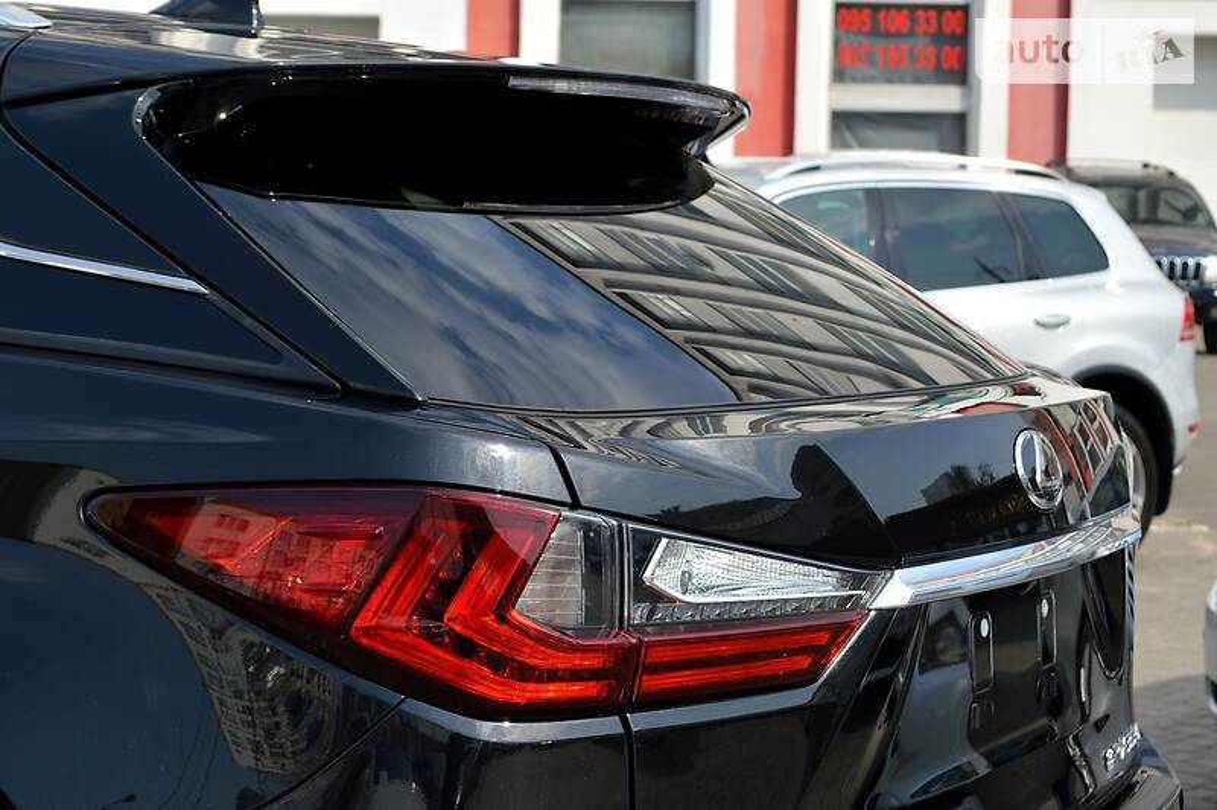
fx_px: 2635
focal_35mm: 78
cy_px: 405
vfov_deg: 17.5
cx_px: 608
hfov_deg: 26.0
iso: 100
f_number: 7.1
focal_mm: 52
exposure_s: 1/200
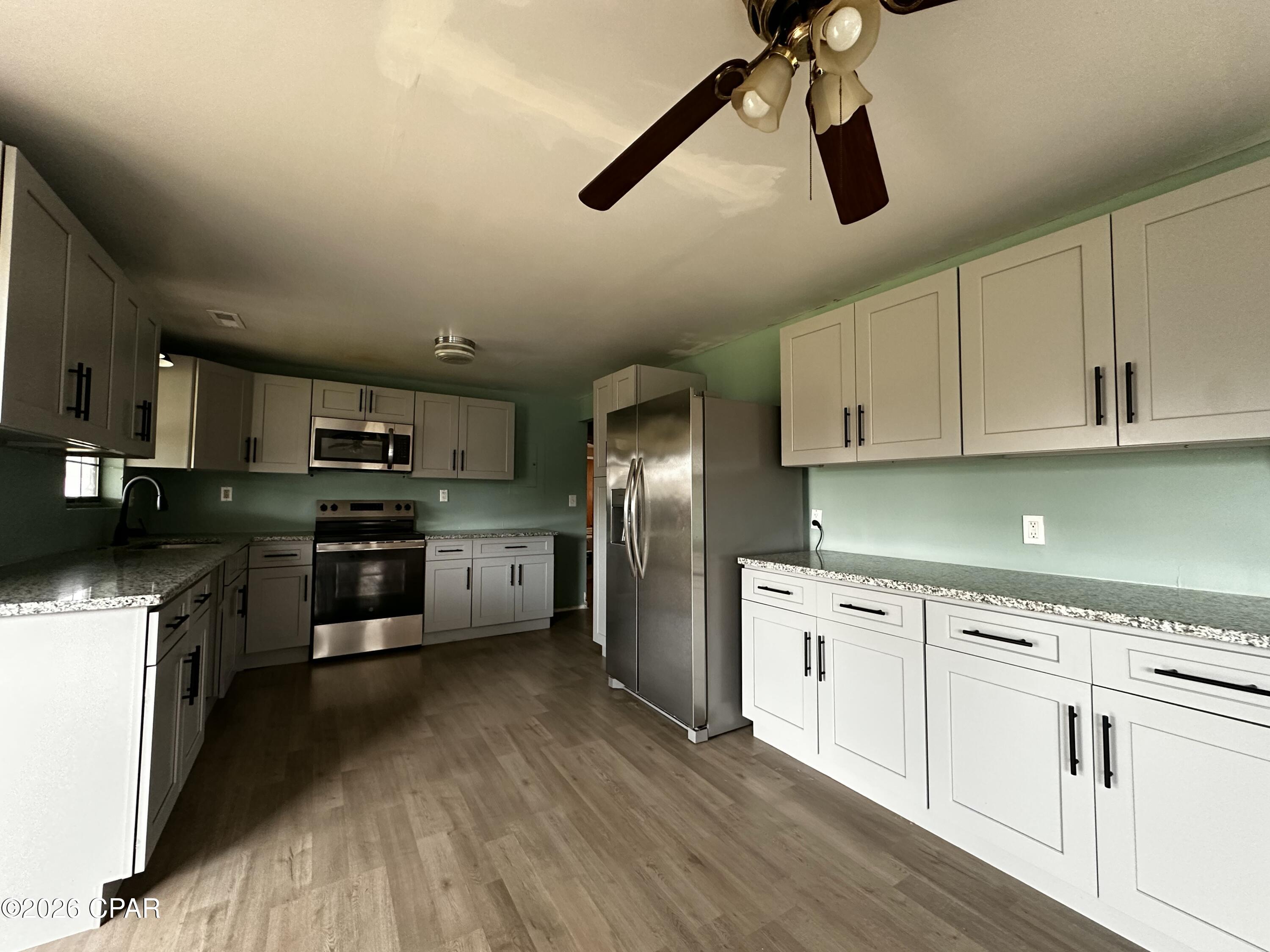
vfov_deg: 85.7
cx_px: 635
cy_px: 476
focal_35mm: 14
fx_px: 514
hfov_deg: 102.1
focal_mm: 2.22
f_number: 2.2
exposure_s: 1/60
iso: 400
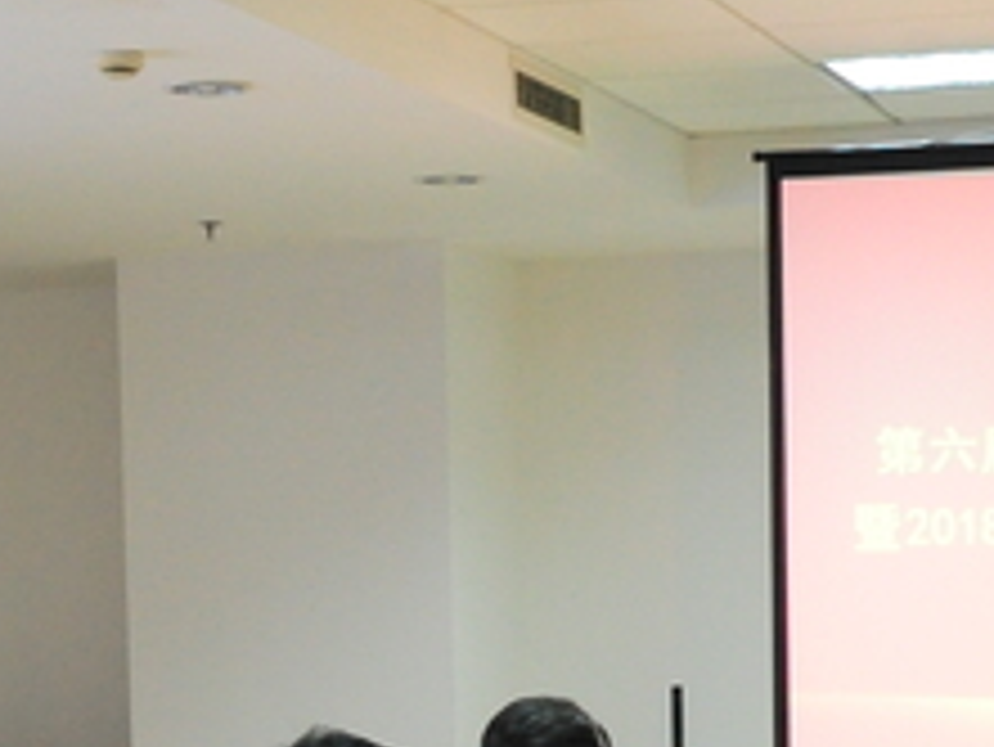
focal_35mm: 139
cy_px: 947
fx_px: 3994
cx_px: 405
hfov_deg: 14.2
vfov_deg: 10.5
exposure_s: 1/60
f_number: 6.3
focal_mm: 32
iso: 4000
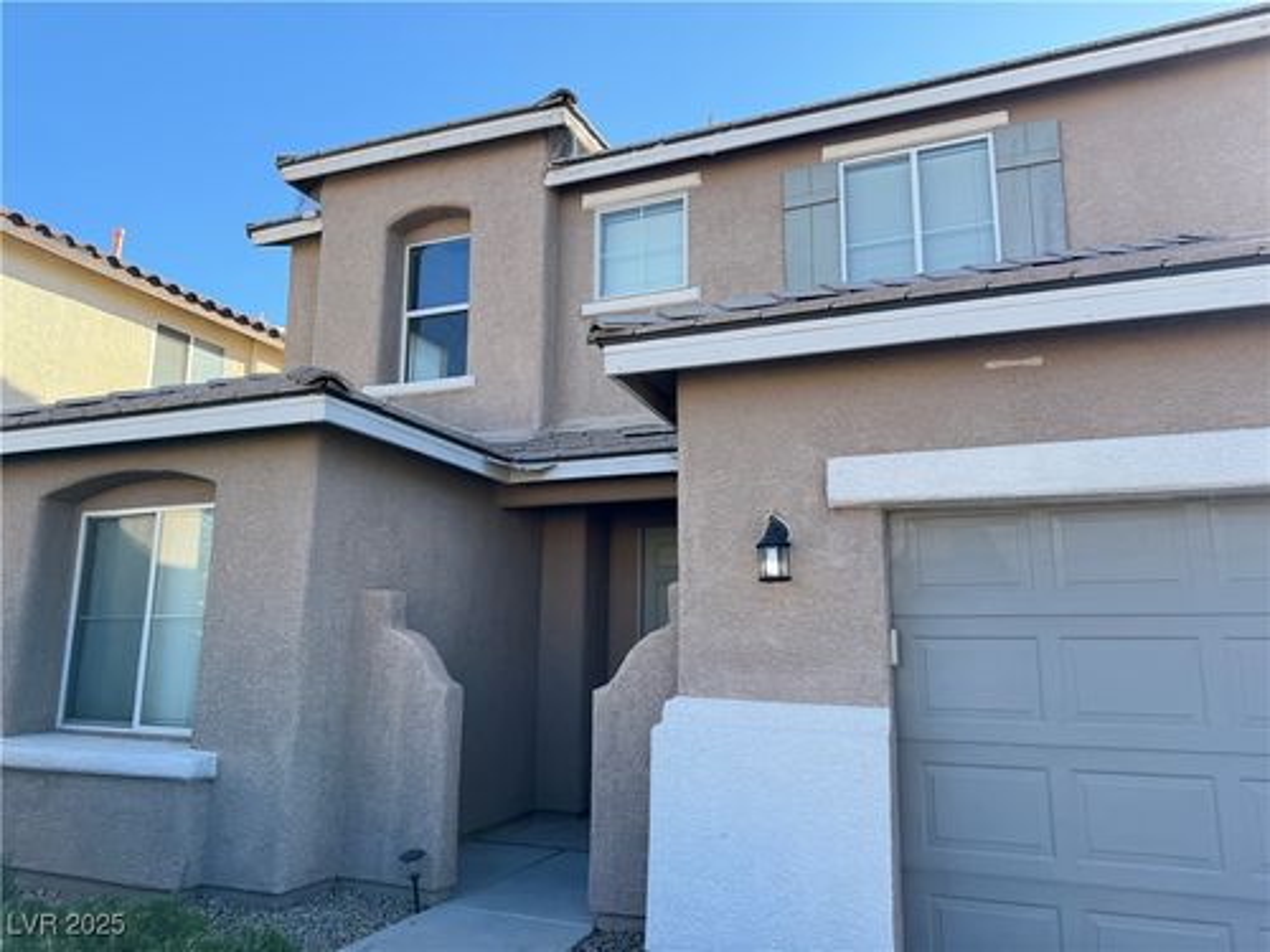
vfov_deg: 56.8
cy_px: 476
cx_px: 635
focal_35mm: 24
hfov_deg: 71.6
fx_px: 881
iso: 100
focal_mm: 6.76
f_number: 1.78
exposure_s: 1/1156
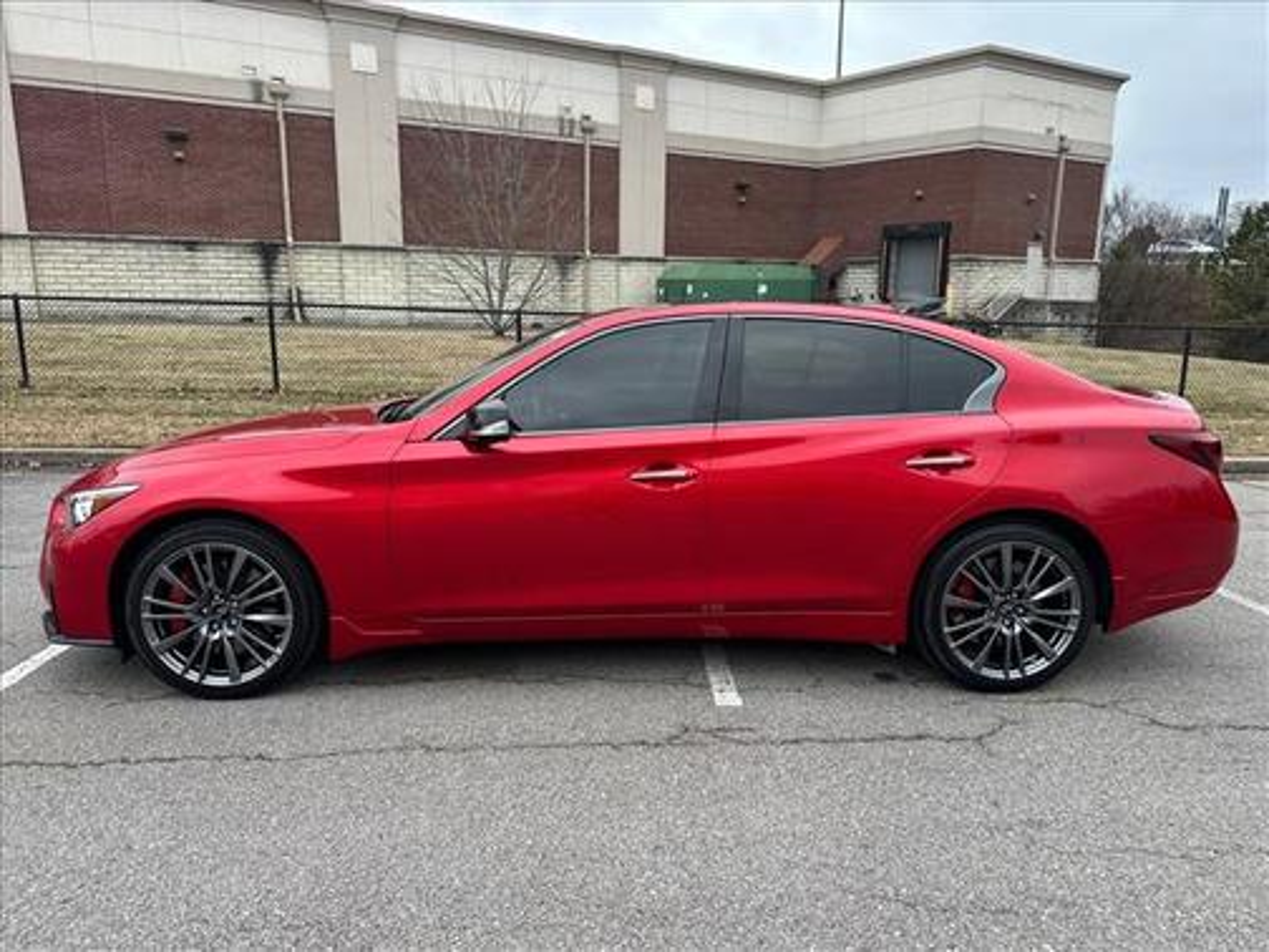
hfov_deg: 71.6
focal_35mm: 24
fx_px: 880
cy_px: 476
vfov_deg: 56.8
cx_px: 634
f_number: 1.78
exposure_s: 1/399
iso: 80
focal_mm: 6.86
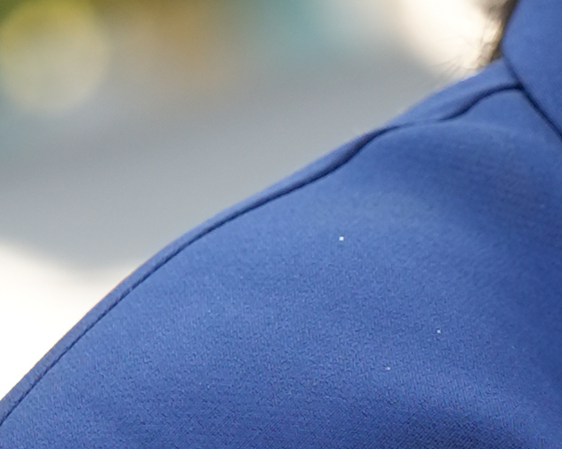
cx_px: 1565
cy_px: 182
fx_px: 12120
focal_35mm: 729
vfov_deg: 2.1
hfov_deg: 2.6
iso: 200
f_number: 4
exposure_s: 1/125
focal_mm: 70
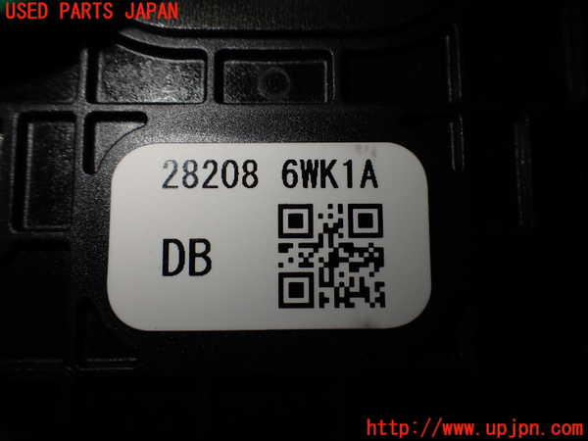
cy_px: 220
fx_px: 510
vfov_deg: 46.8
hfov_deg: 60.0
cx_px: 294
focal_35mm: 30
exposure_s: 1/250
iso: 100
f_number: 3.2
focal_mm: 5.4
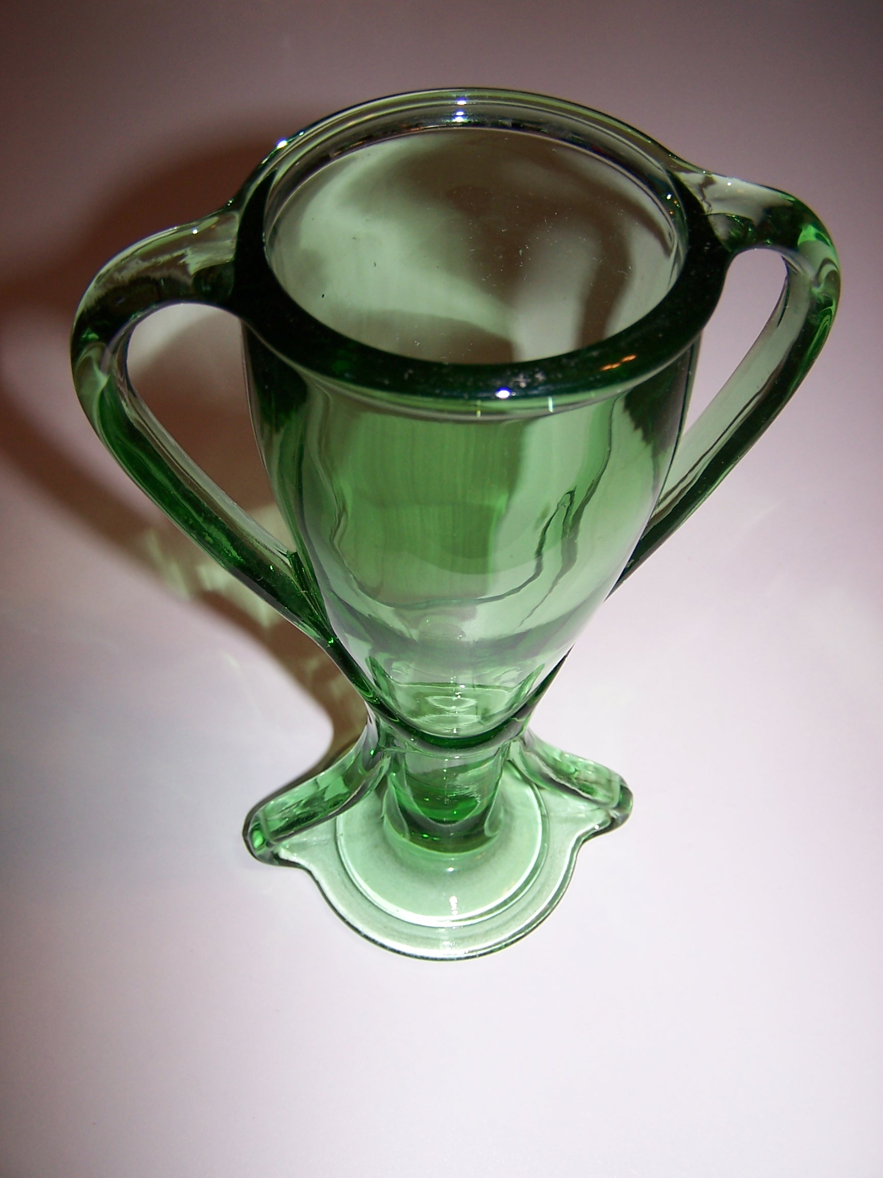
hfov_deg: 37.7
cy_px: 589
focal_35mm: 38
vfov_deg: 49.0
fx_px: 1292
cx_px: 442
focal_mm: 6.3
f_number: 2.8
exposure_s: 1/60
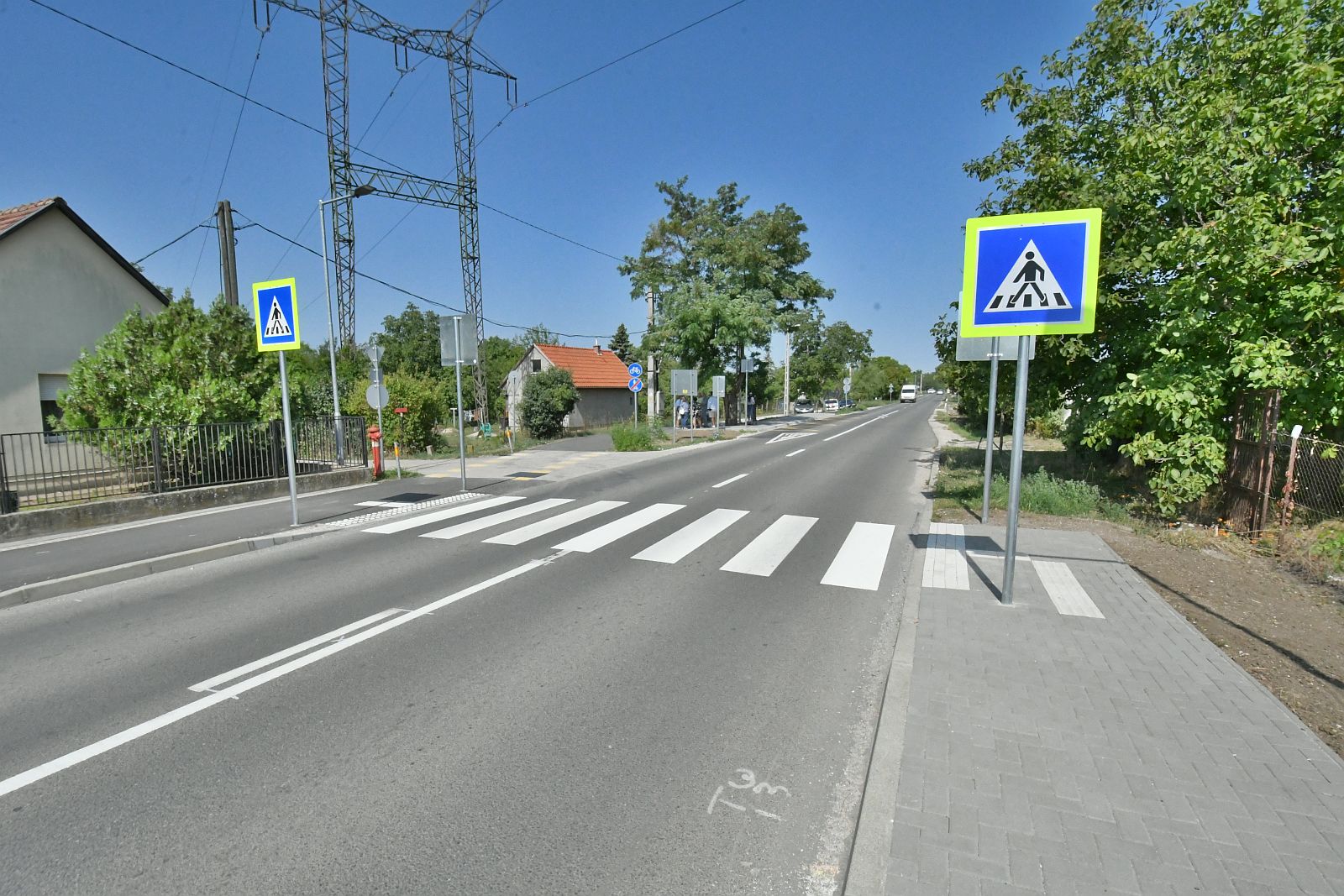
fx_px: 597
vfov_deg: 73.8
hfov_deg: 96.7
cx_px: 672
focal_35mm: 16
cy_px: 448
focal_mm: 11
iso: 5000
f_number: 20
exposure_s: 1/1600
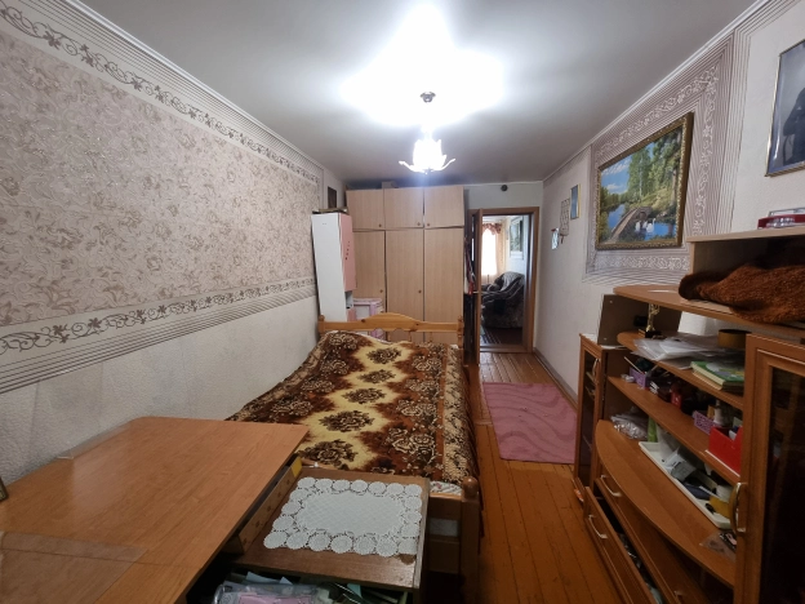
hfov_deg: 106.2
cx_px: 402
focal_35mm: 13
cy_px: 302
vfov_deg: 89.9
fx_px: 302
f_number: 2.2
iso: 320
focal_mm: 2.2
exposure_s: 1/33
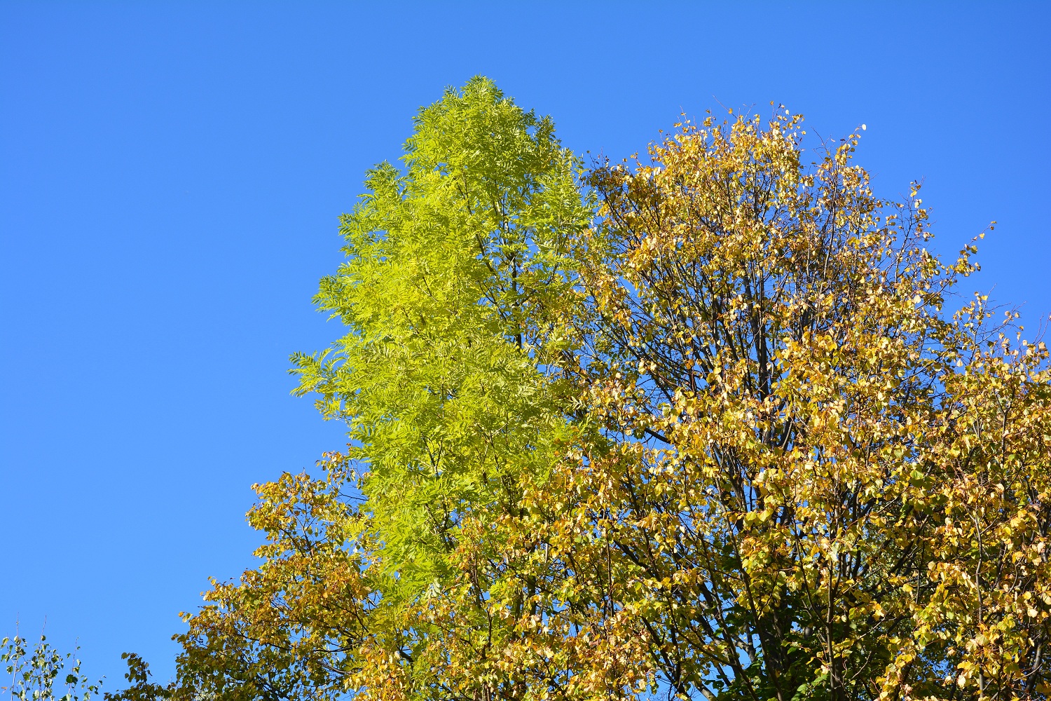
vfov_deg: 21.6
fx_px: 1839
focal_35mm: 63
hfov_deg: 31.9
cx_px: 526
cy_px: 350
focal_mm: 42
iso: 200
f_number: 7.1
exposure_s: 1/200
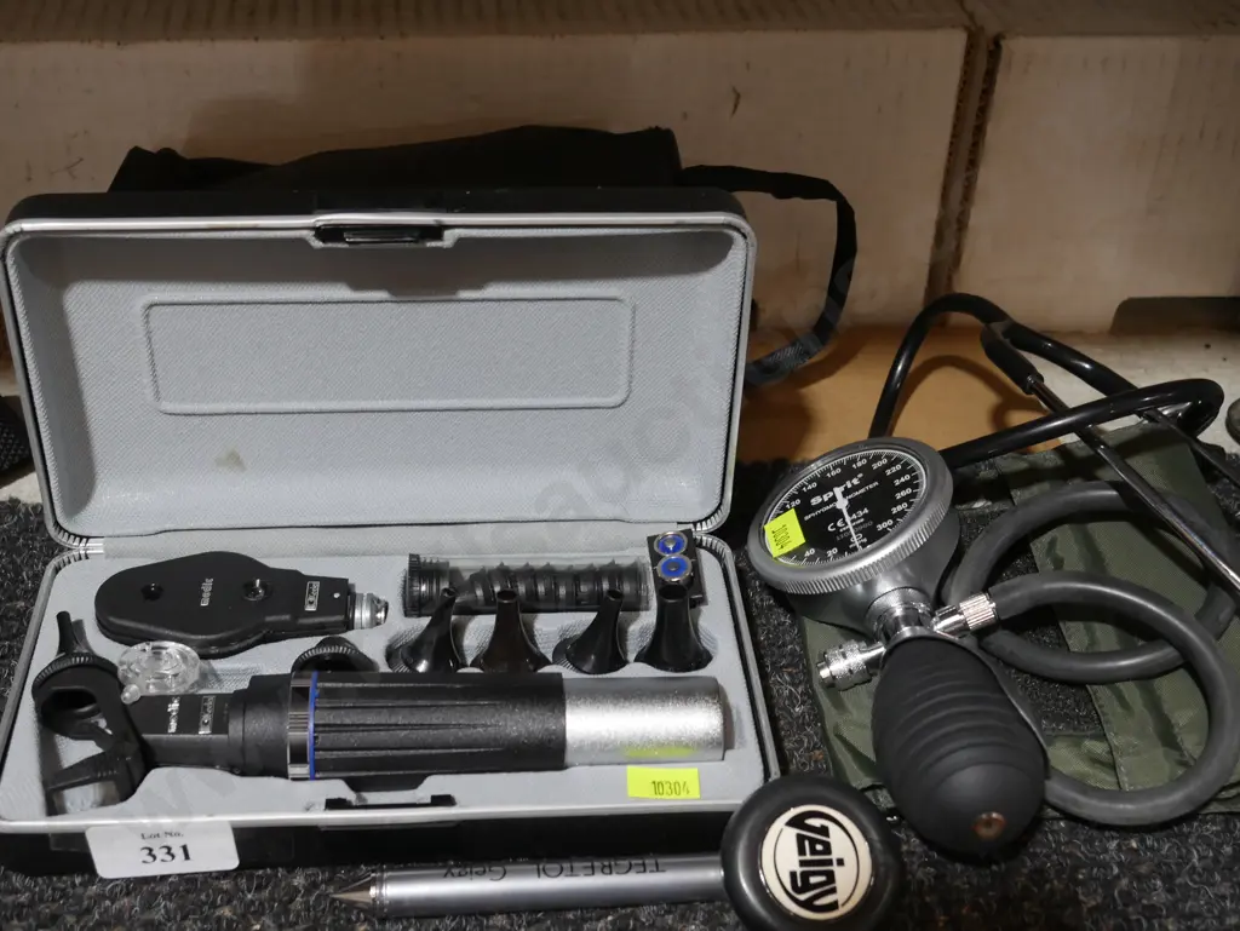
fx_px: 1720
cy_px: 466
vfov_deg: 30.3
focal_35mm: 48
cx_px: 620
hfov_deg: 39.6
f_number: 5.2
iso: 640
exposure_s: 1/60
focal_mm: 24
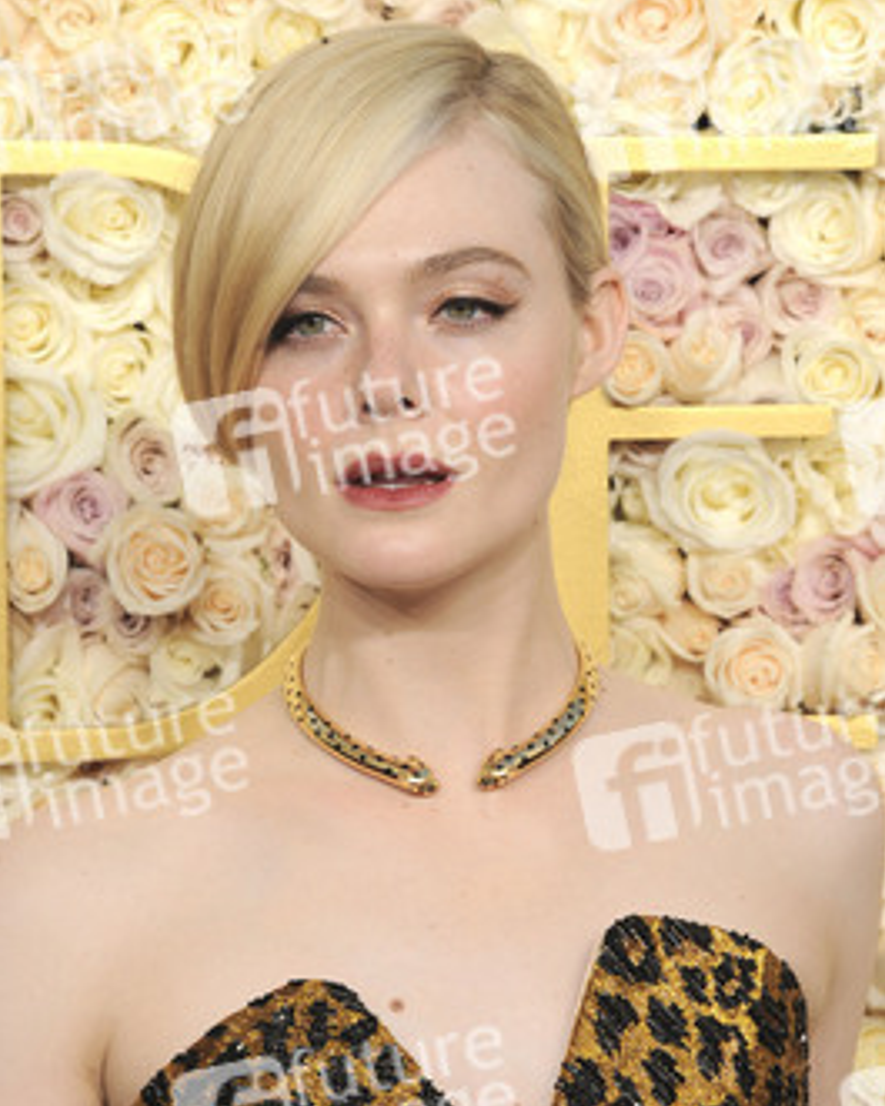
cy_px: 605
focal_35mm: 227
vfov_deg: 8.5
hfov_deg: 6.8
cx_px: 442
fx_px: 7429
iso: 800
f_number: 13
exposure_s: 1/250
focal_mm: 200
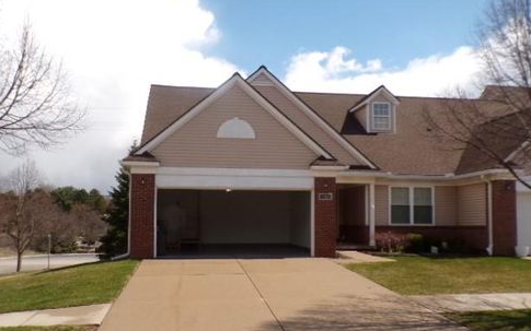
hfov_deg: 55.3
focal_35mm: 35
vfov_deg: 36.1
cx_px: 263
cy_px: 197
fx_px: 506
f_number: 4.8
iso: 100
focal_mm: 5.8
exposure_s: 1/600
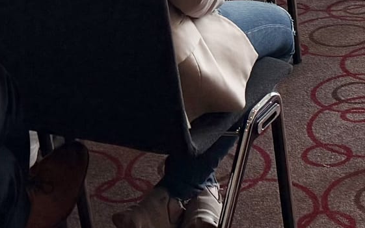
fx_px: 1154
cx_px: 660
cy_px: -193
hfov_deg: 15.4
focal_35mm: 116
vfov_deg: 10.6
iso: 100
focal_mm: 6.76
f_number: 1.78
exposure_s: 1/805
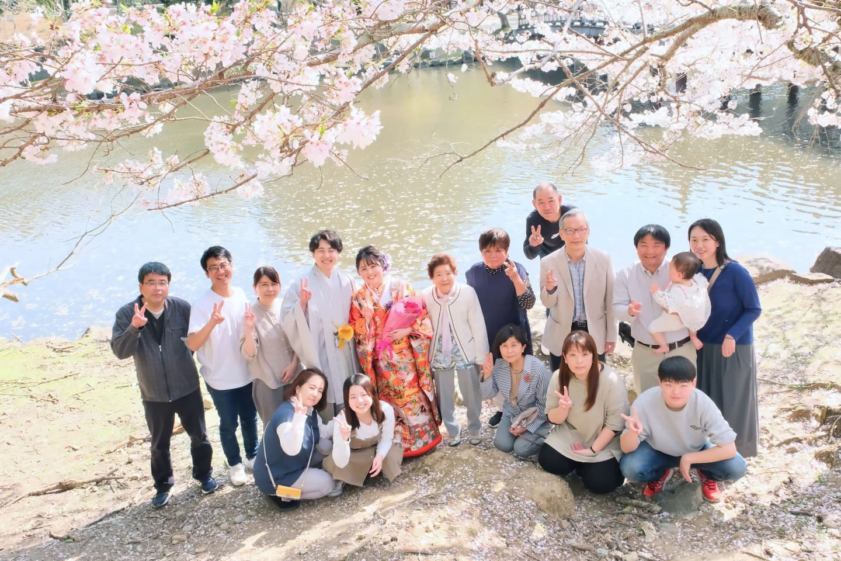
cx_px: 420
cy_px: 280
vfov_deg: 43.6
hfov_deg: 61.9
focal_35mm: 30
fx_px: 701
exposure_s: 1/100
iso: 1600
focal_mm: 20.2
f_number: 11
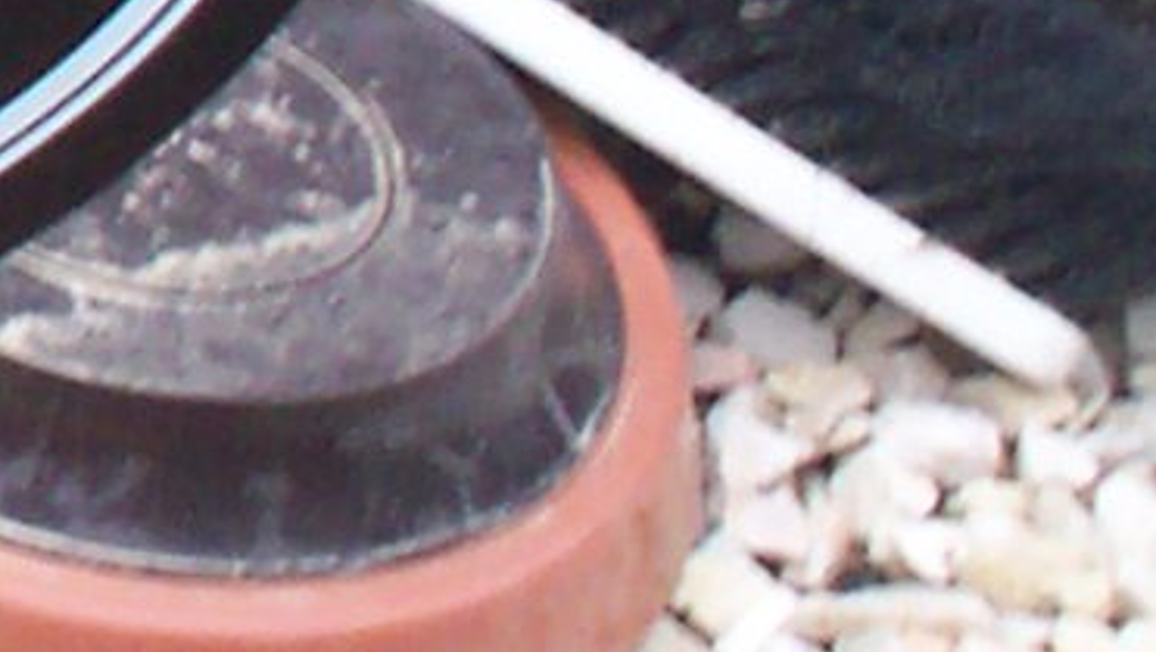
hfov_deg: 7.3
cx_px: -1773
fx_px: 8340
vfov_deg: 4.3
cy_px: -1076
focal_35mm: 272
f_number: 4.5
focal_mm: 6
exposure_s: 1/66.5
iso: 100
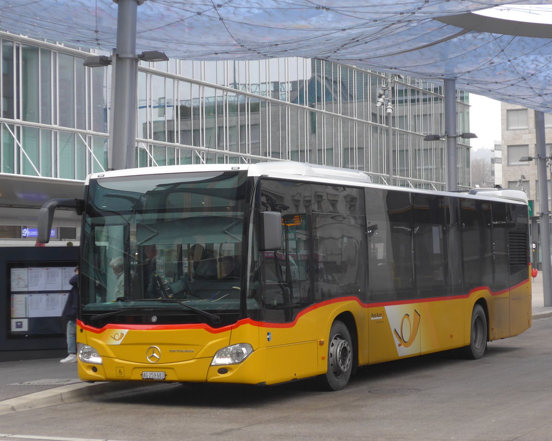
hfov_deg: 22.2
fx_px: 1405
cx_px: 275
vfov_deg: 17.9
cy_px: 228
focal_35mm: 86
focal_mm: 15
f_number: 4.2
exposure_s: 1/80
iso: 200
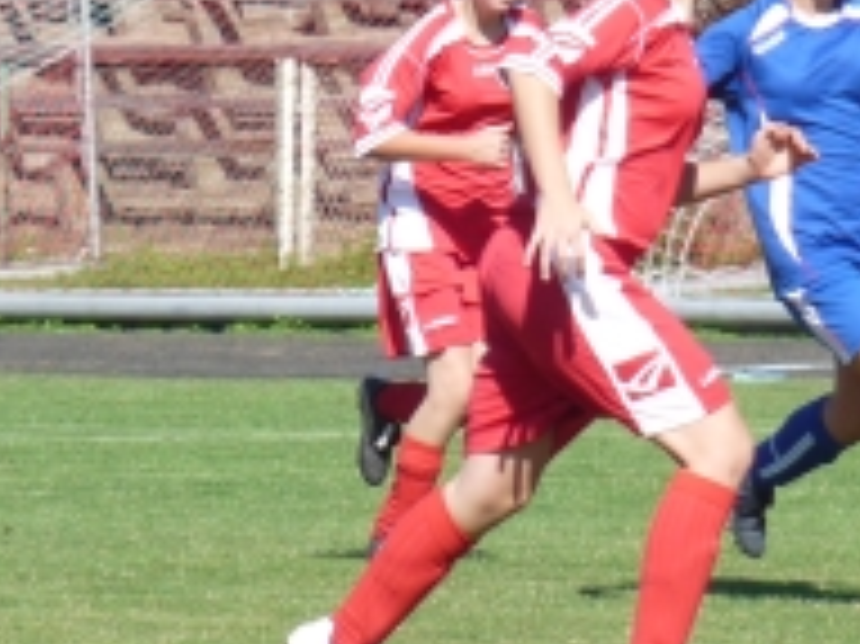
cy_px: 241
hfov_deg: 2.2
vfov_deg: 1.6
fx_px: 22842
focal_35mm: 920
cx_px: 693
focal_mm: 62.5
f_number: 4
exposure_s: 1/640
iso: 100
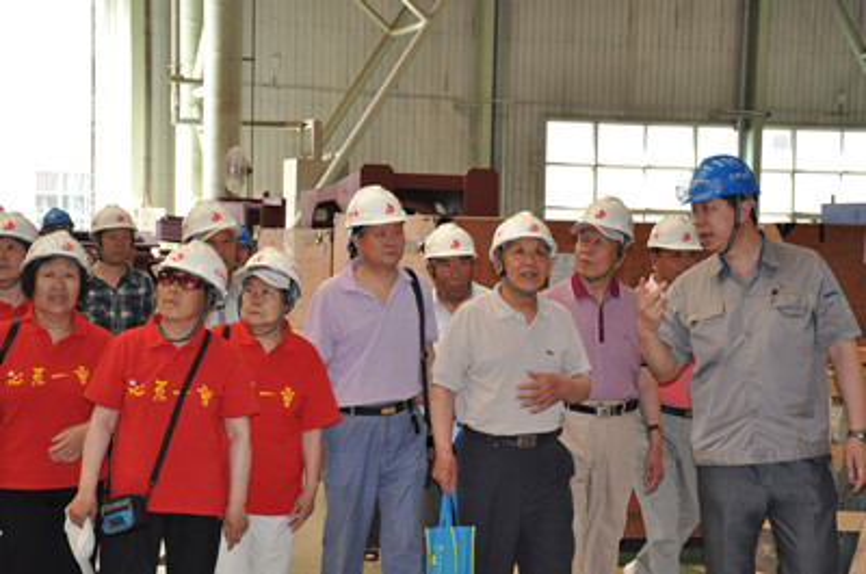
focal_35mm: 87
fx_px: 2089
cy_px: 287
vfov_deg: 15.6
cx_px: 433
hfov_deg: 23.4
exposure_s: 1/100
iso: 800
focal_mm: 58
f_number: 5
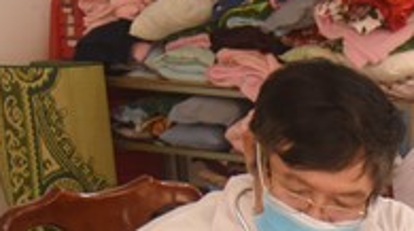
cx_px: 614
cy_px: 360
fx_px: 1458
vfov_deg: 8.8
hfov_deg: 15.0
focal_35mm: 133
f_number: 4
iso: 2000
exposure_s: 1/125
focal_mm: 38
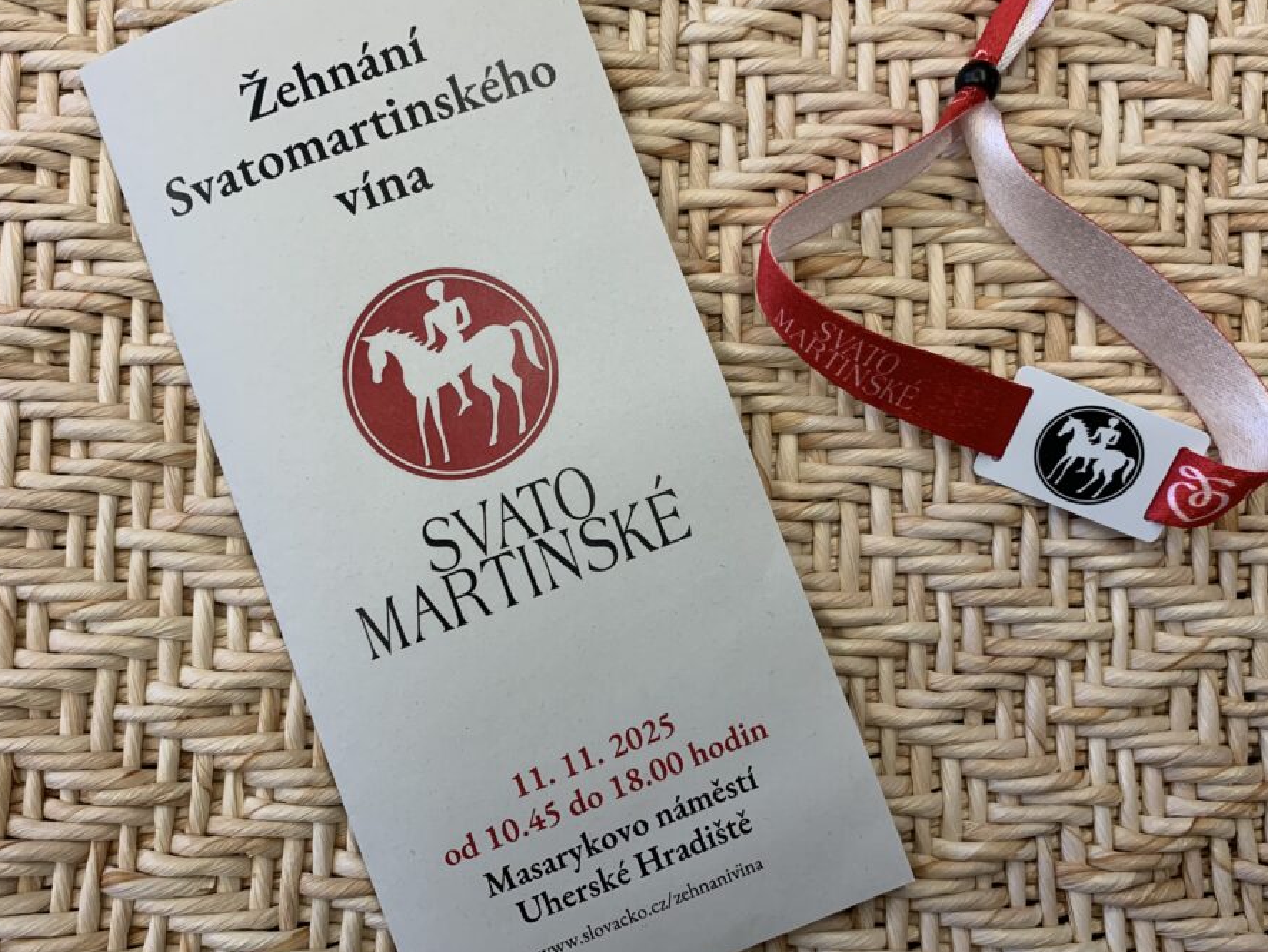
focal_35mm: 30
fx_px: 1099
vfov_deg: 46.8
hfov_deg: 59.9
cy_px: 463
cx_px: 610
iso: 125
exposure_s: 1/50
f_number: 1.8
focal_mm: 4.25
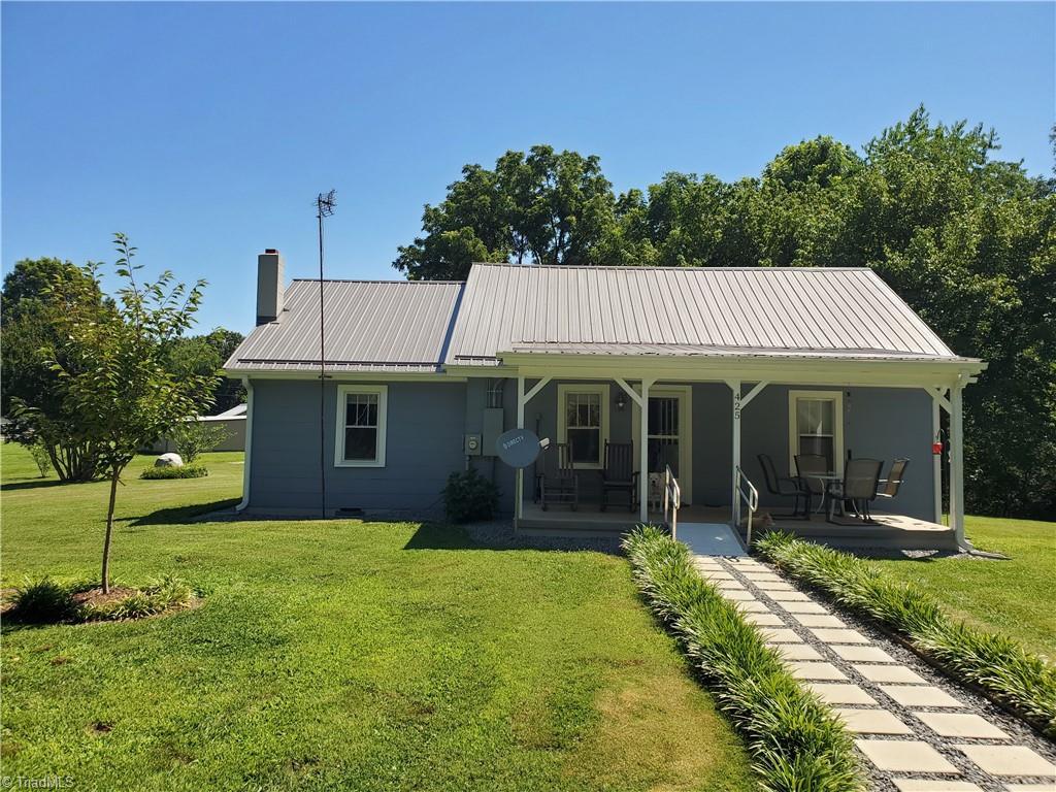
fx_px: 793
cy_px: 396
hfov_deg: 67.3
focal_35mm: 26
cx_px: 528
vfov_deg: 53.1
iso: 50
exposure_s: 1/1076
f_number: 2.4
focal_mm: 4.3
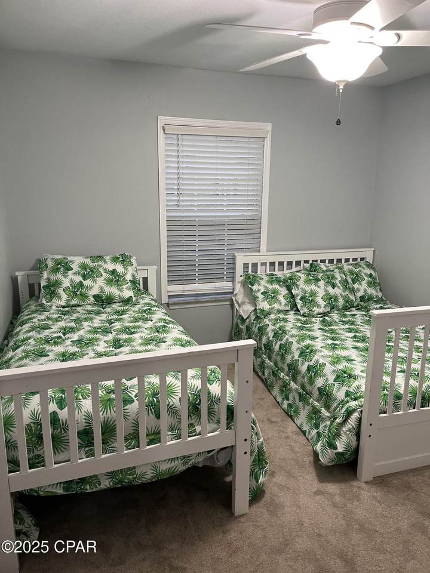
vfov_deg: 67.3
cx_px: 215
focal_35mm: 26
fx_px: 431
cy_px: 286
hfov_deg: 53.1
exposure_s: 1/60
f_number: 1.6
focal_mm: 5.1
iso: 160
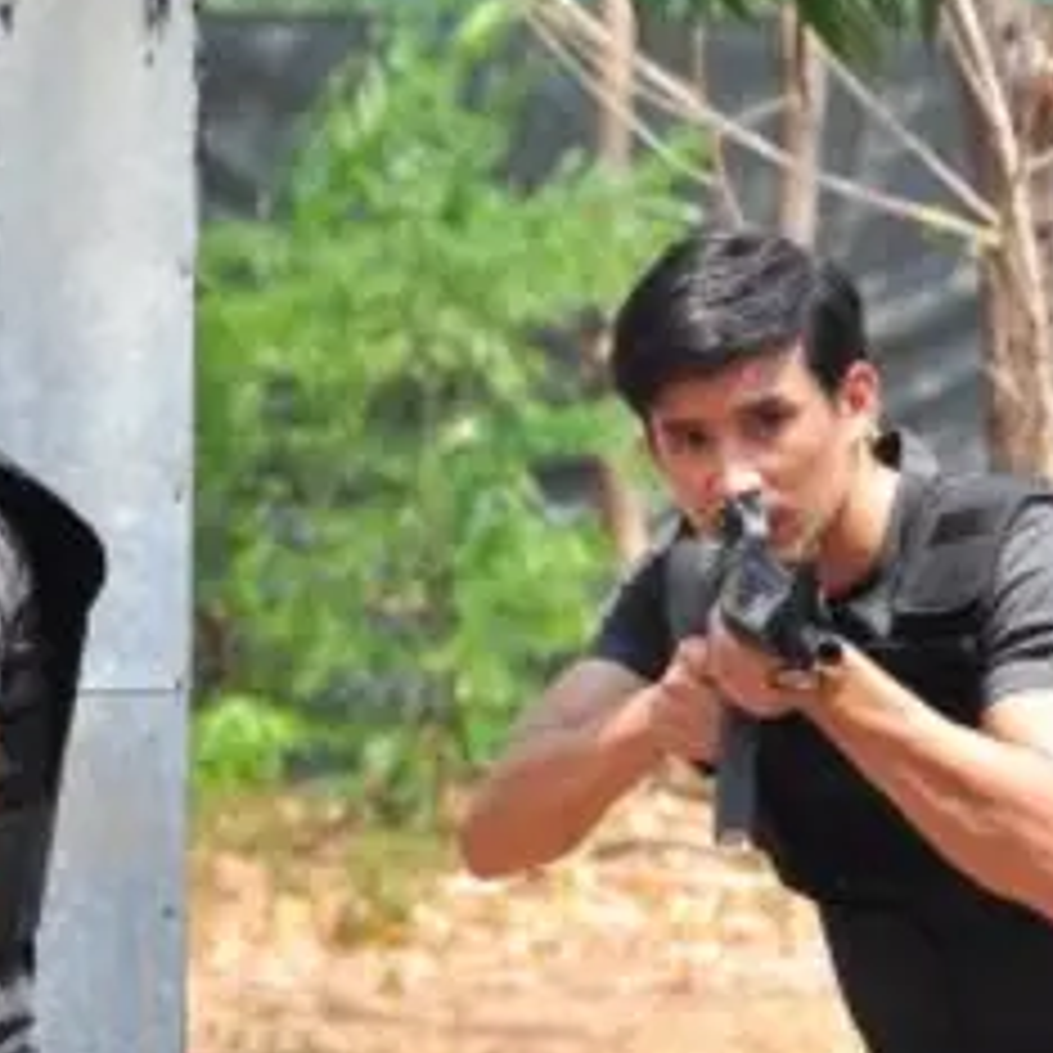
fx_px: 17862
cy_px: 920
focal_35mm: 519
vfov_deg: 3.4
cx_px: -292
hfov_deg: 3.4
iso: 250
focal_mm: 122
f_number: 5.6
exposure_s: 1/400
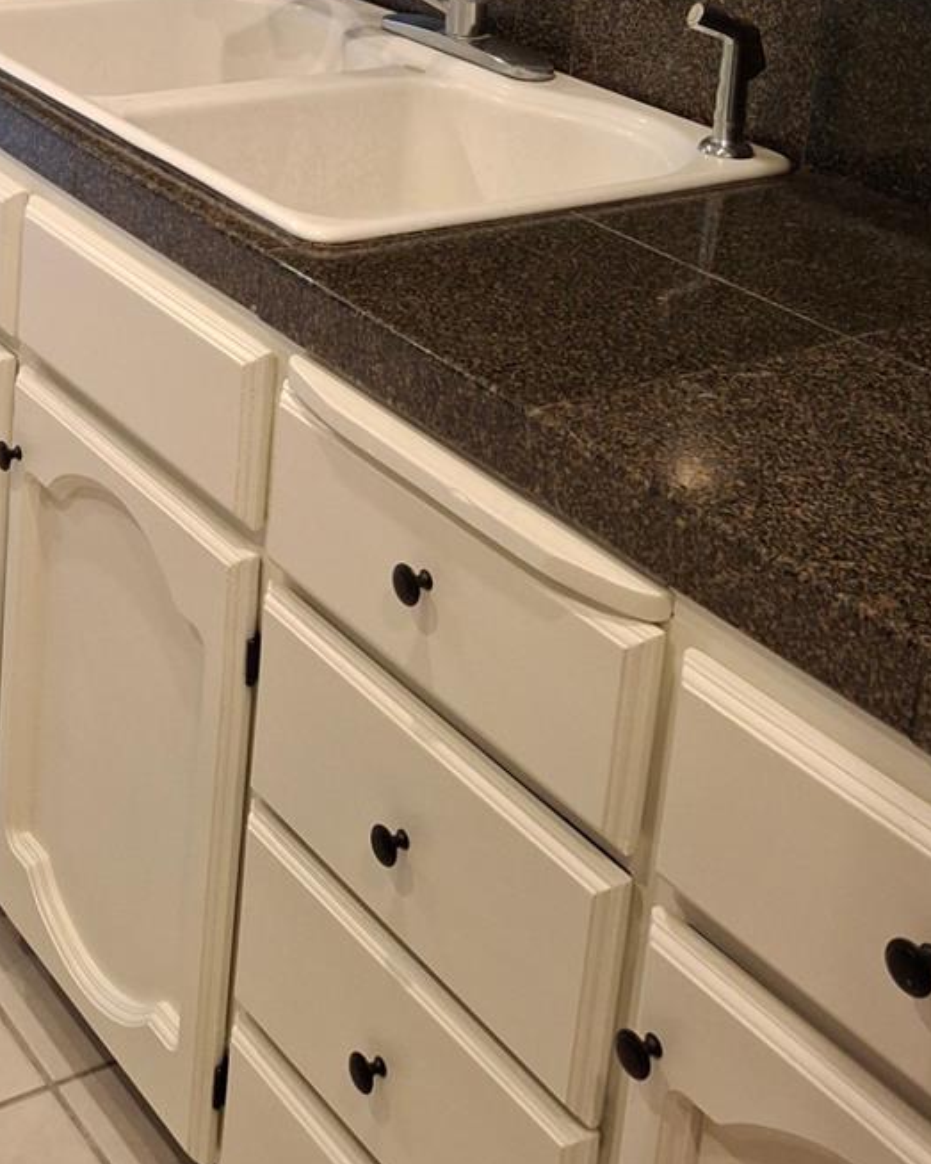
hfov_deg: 26.3
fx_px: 1929
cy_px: -28
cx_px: 102
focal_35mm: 56
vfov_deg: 30.9
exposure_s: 1/60
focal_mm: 4.69
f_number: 1.8
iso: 200
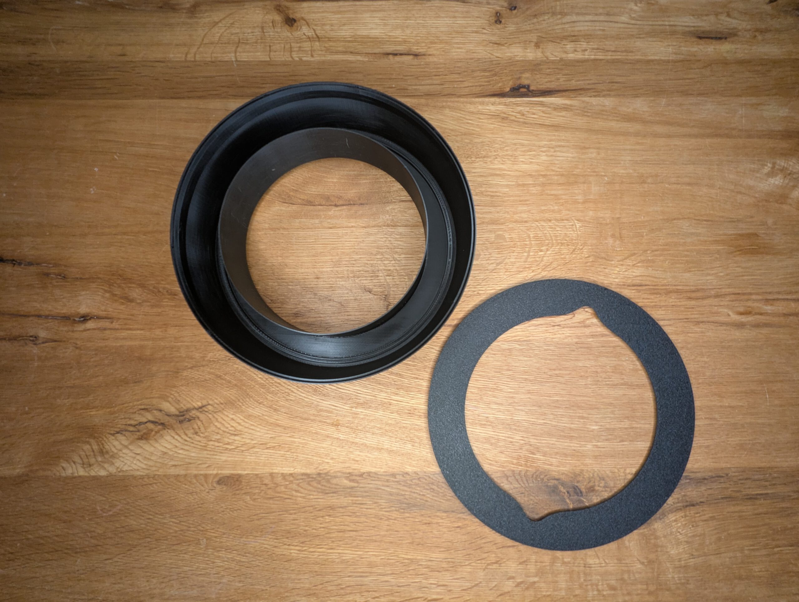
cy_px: 301
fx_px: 370
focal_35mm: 16
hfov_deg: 94.4
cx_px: 400
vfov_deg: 78.3
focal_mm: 2.35
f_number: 2.2
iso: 82
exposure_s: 1/30
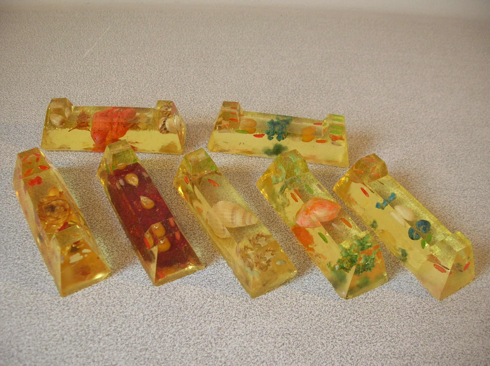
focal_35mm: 35
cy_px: 183
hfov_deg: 52.7
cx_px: 245
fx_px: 495
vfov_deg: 40.6
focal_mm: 5.8
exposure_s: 1/5.5
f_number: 2.8
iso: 77
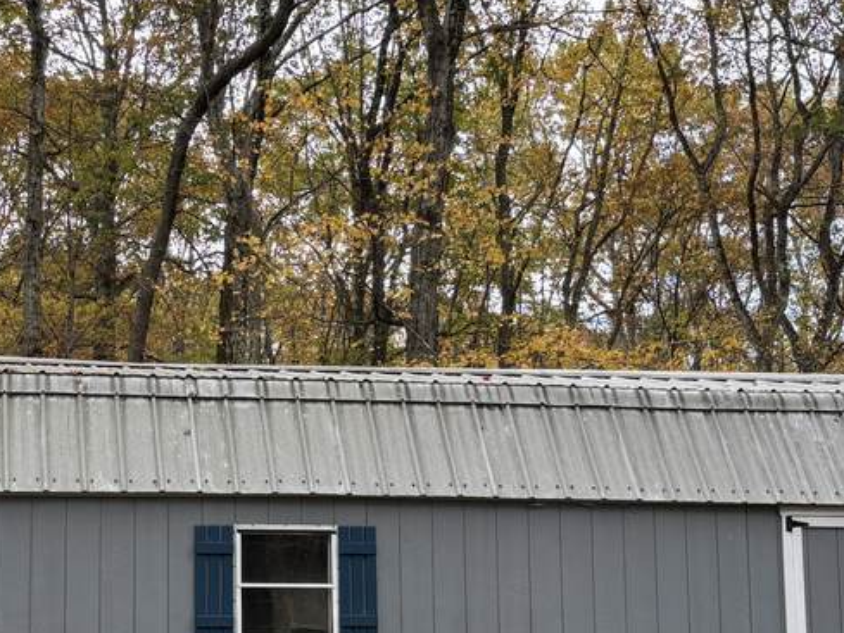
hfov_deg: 28.0
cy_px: 429
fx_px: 1658
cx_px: 183
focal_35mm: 68
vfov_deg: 21.5
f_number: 1.6
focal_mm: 5.96
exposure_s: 1/361
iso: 50
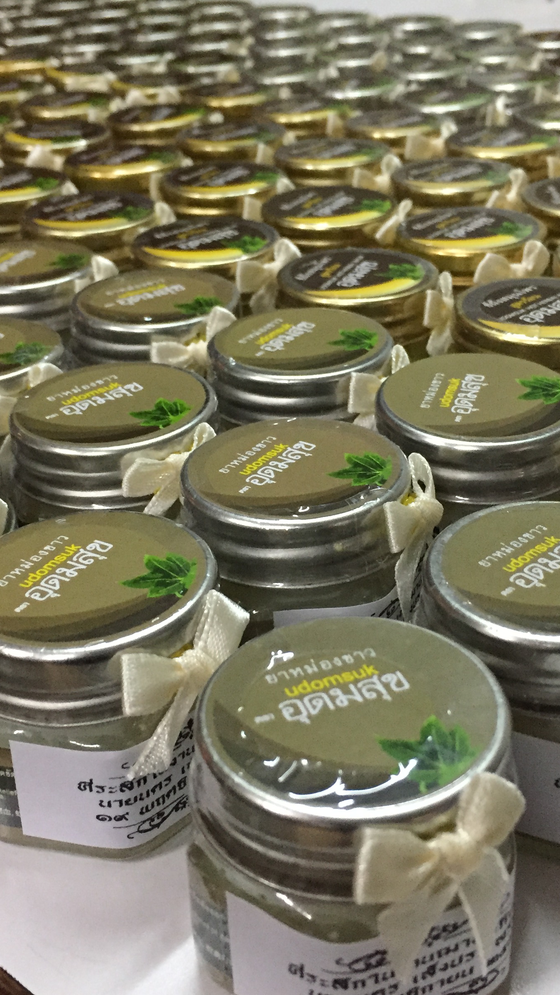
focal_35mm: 43
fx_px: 1135
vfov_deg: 47.4
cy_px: 507
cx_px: 303
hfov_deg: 27.7
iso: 250
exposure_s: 1/25
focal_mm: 4.15
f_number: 2.2
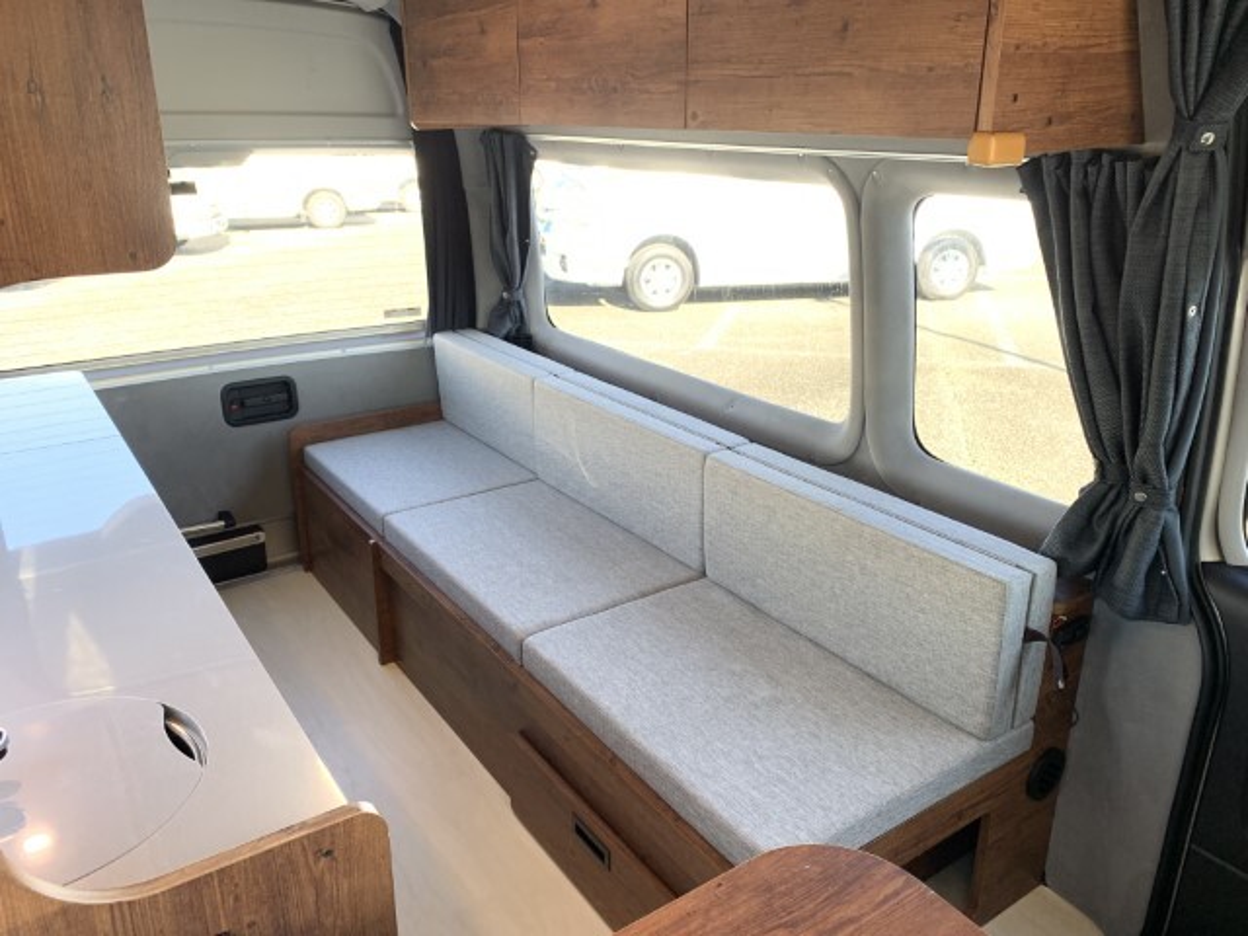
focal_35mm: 26
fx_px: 937
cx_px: 624
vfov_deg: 53.1
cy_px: 468
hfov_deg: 67.3
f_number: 1.8
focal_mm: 4.25
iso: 80
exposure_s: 1/121
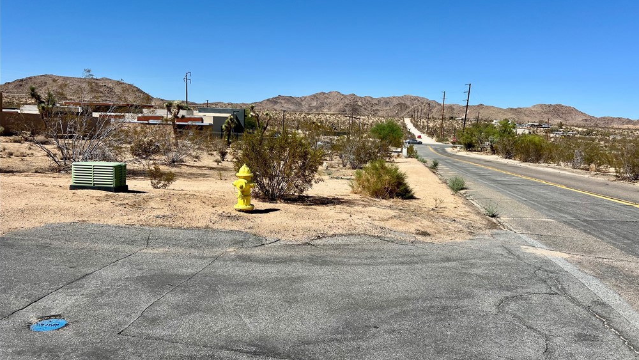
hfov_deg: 66.0
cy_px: 150
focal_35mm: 29
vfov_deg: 40.1
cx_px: 327
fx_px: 491
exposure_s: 1/6579
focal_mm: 5.7
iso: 50
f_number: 1.5
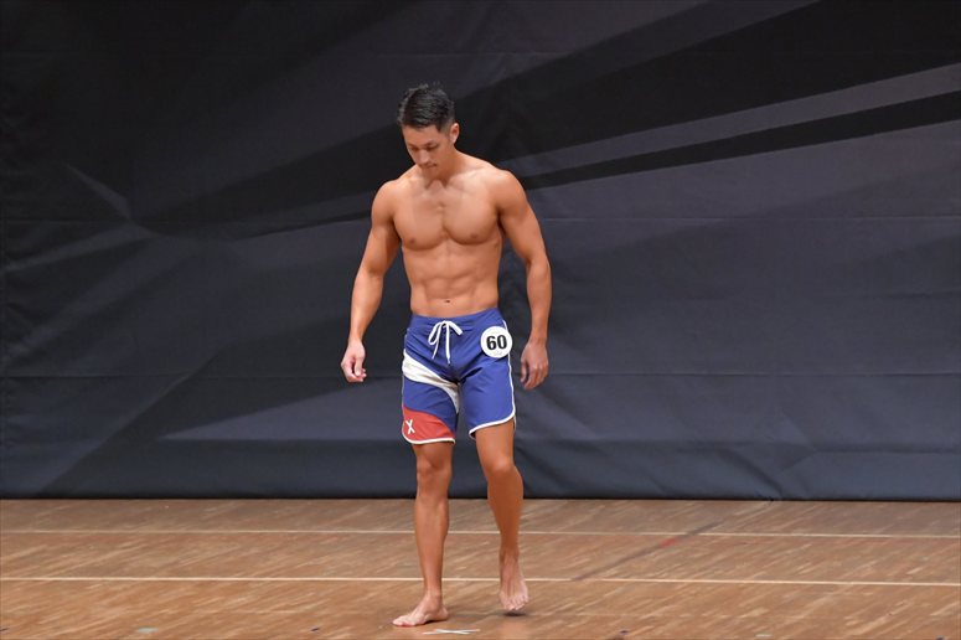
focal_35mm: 285
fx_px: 7604
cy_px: 320
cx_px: 480
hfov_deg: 7.2
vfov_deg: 4.8
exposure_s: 1/400
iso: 6400
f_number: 5.6
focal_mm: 190
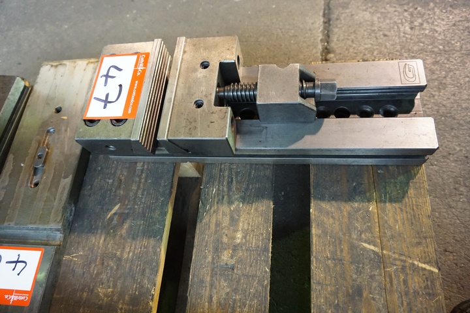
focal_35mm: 24
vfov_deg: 53.1
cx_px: 235
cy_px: 156
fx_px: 313
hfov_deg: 73.7
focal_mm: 16
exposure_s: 1/40
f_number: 3.5
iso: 3200
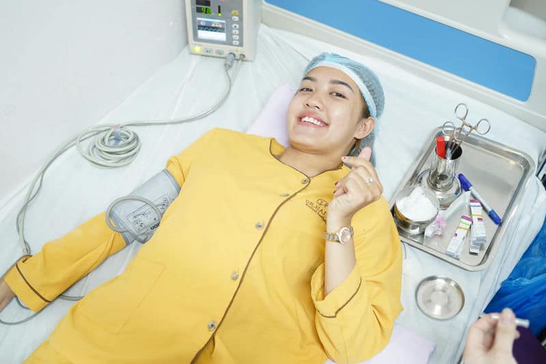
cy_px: 182
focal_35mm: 38
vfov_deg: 35.0
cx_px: 273
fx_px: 576
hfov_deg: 50.7
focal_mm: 38
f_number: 4
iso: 3200
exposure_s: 1/100
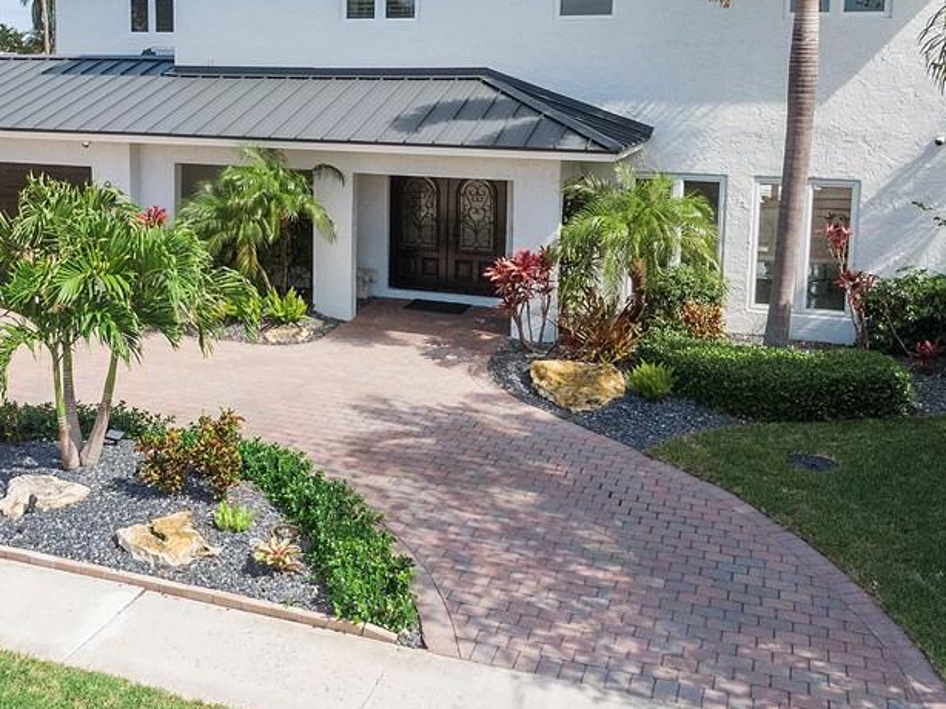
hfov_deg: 46.2
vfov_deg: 35.4
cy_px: 204
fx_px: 1093
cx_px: 325
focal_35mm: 40
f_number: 2.8
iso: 100
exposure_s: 1/1250
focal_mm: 4.39
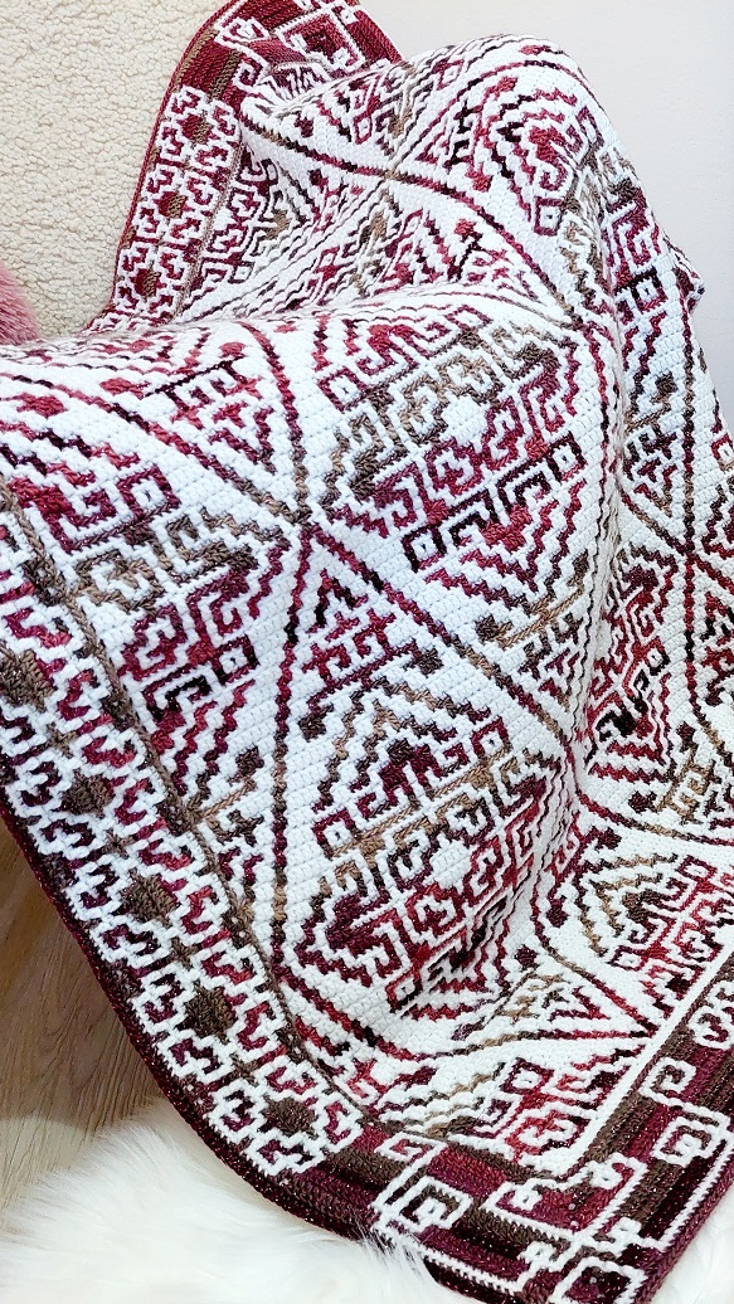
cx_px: 623
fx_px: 1211
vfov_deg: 56.6
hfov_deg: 32.5
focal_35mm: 35
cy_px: 651
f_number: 1.8
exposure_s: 1/60.2
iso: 250
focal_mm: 5.23
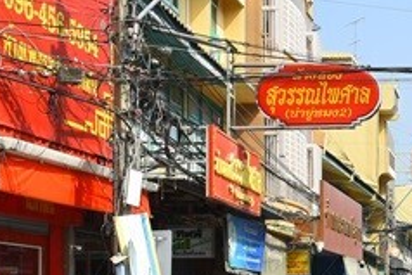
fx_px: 1111
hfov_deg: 19.9
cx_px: 473
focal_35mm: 97
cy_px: 246
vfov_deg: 14.0
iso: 250
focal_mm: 22
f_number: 8
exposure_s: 1/500
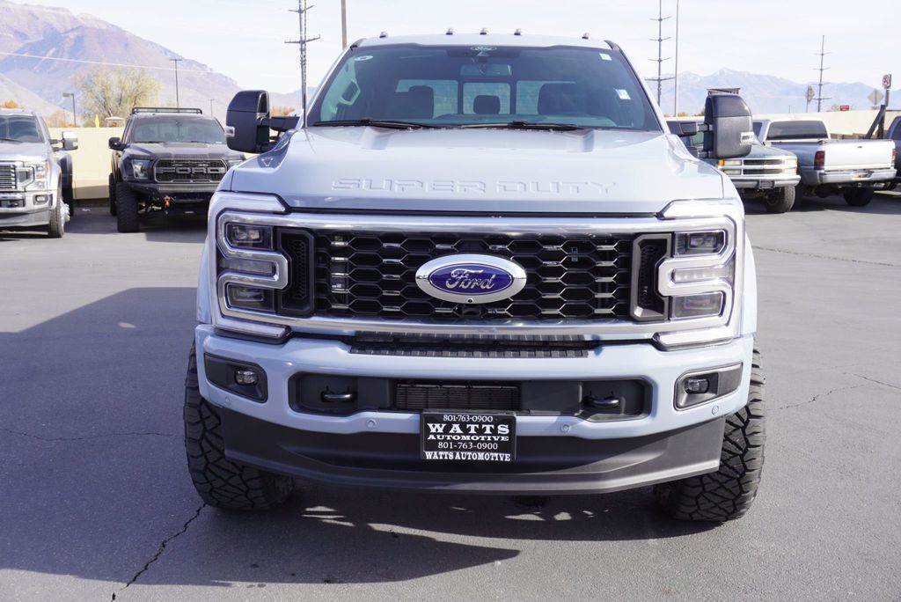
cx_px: 450
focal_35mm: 38
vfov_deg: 35.5
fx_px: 939
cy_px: 301
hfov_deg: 51.3
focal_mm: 25
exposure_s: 1/100
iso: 100
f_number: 8
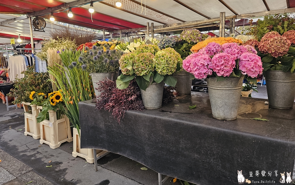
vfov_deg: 49.0
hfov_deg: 72.5
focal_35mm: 25
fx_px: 201
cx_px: 151
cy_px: 76
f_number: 1.7
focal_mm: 6.3
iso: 200
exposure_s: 1/120
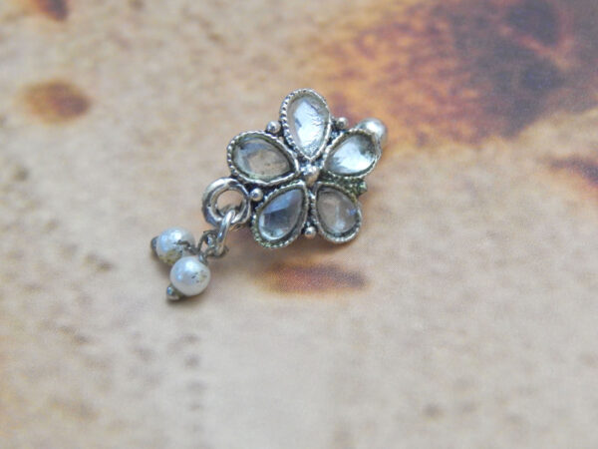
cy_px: 224
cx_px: 299
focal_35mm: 104
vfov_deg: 14.2
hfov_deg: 18.9
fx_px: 1797
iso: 800
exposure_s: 1/13
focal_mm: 18.7
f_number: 4.5
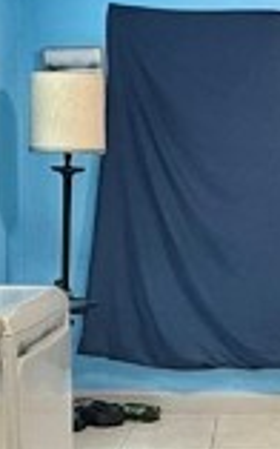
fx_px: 1185
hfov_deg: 13.3
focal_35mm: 97
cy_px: 323
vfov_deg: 21.3
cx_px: 269
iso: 400
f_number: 2.2
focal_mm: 2.22
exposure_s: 1/60
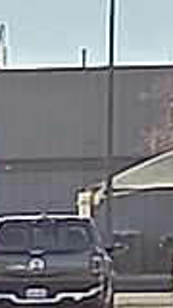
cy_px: 678
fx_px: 4184
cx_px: -1040
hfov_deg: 2.2
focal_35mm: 513
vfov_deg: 4.1
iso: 25
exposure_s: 1/1667
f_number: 1.8
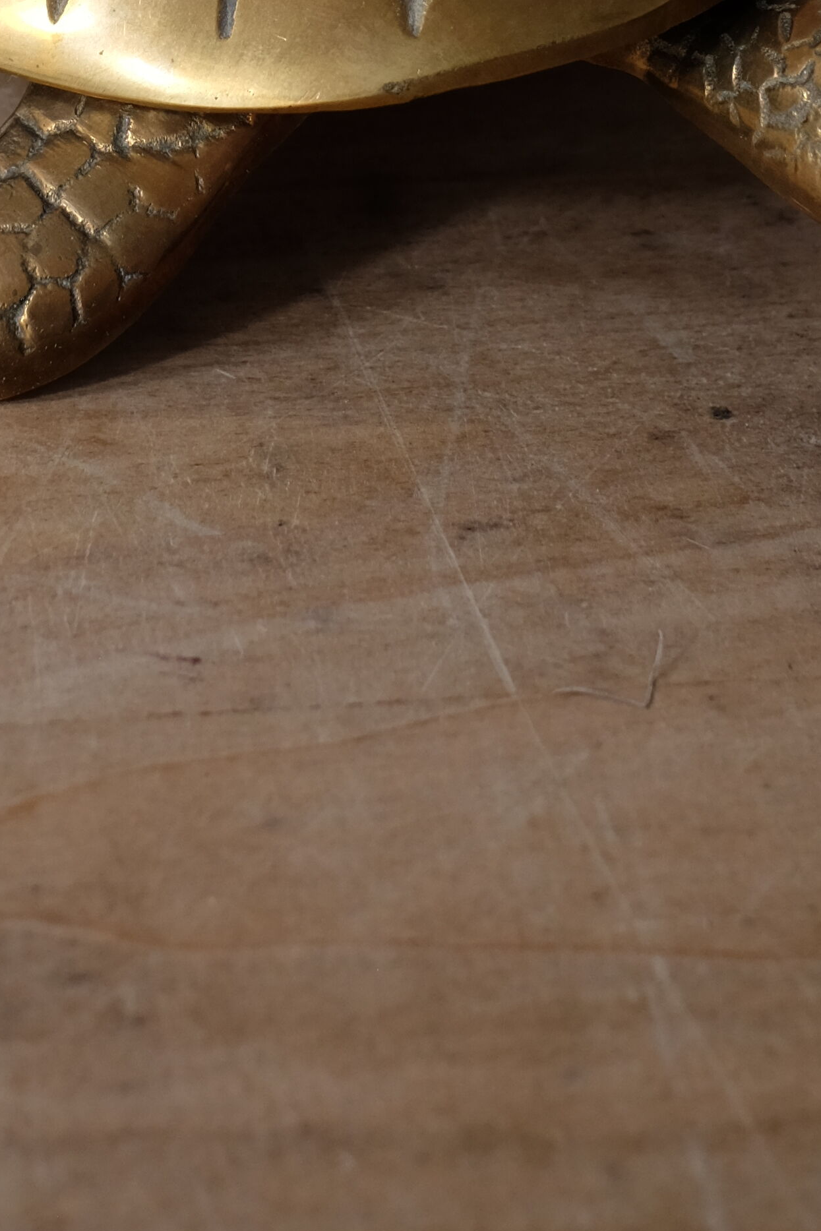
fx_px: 4754
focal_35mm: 139
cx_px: 289
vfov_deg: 14.2
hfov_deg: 9.9
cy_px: -338
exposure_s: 1/60
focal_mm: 35
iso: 640
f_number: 4
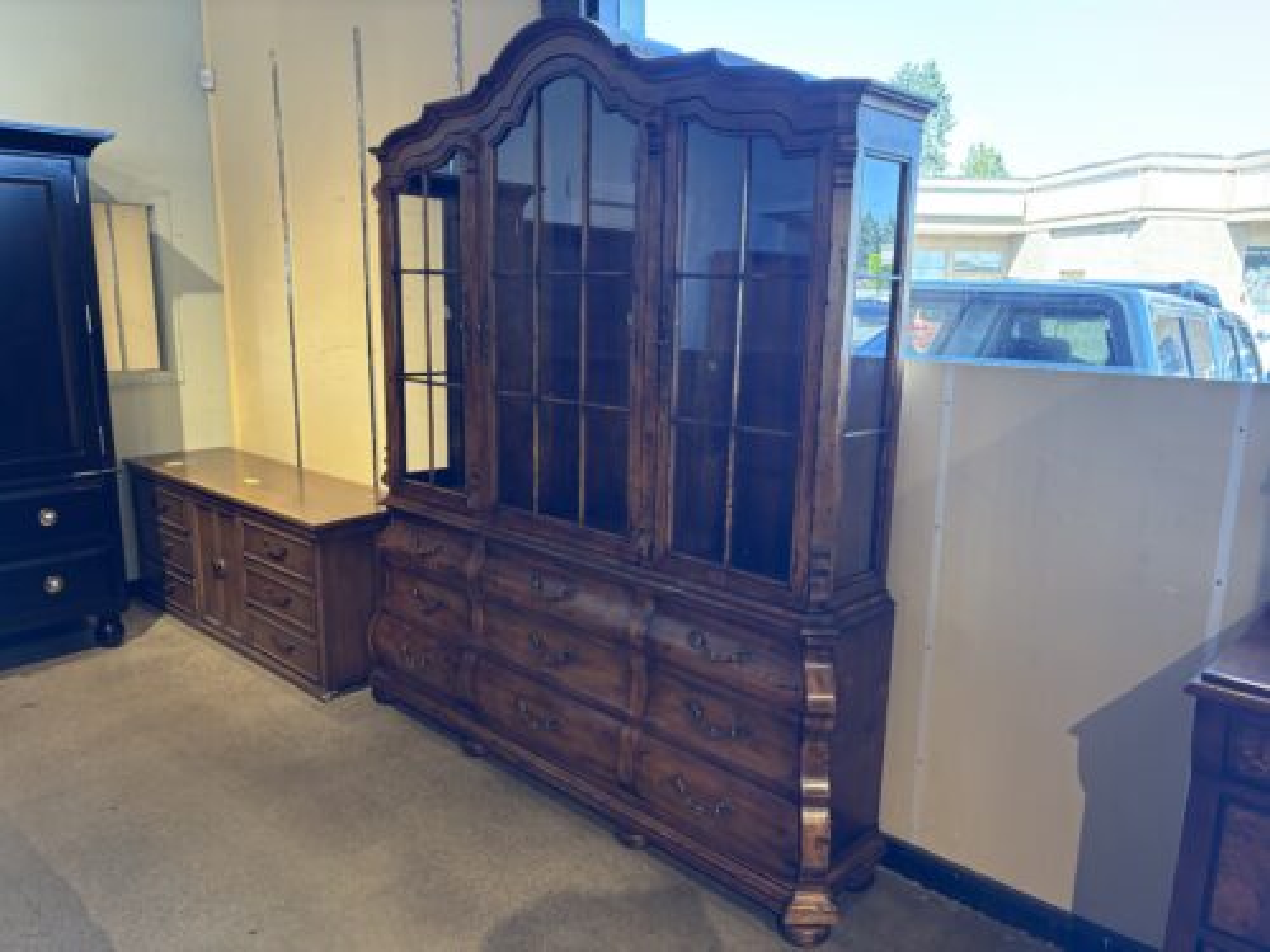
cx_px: 635
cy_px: 476
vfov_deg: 53.1
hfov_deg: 67.3
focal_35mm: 26
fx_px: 954
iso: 250
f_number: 1.6
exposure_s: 1/120
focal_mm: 5.96
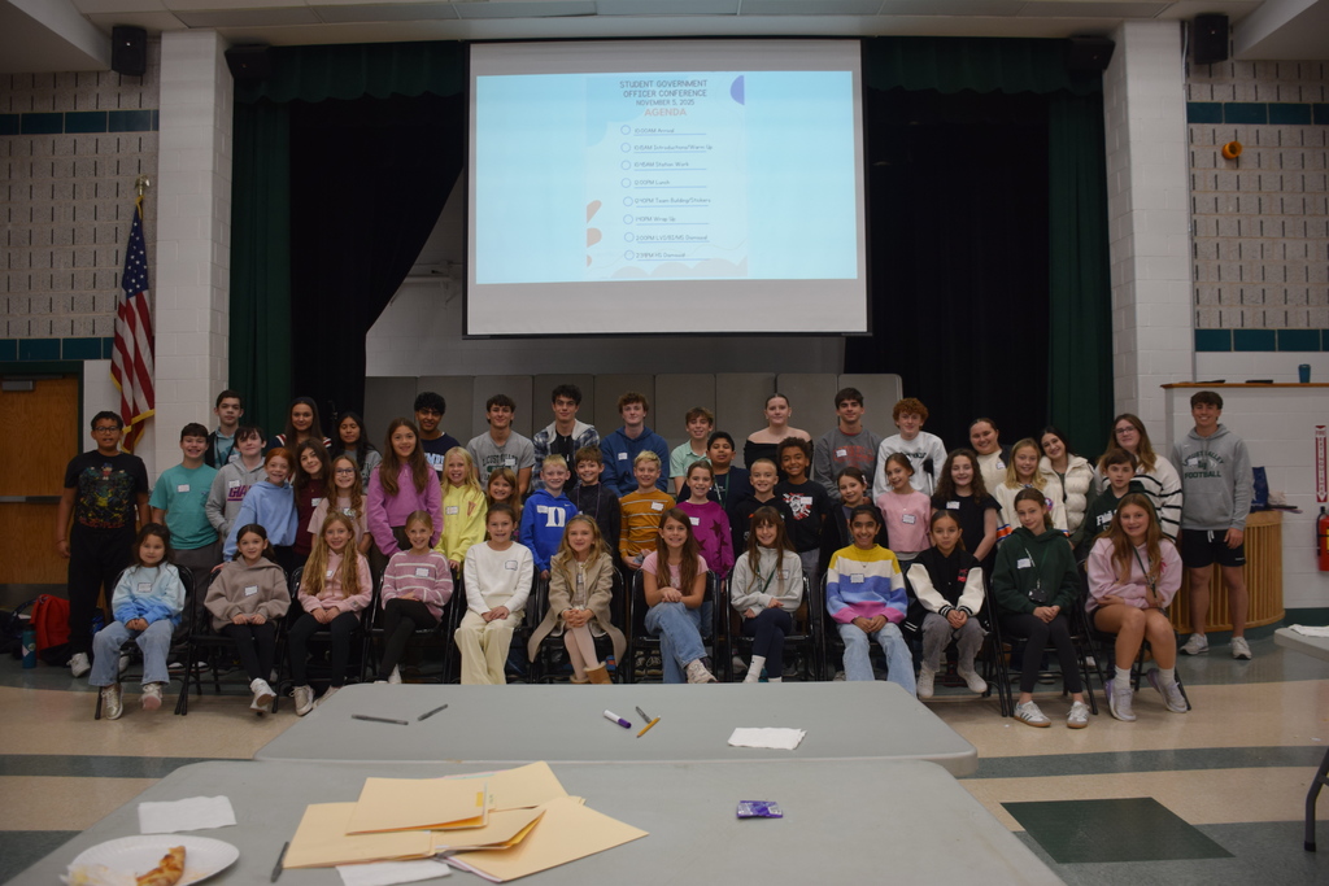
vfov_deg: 47.9
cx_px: 664
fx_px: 997
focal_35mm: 27
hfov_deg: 67.4
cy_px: 443
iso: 450
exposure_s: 1/60
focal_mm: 18
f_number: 4
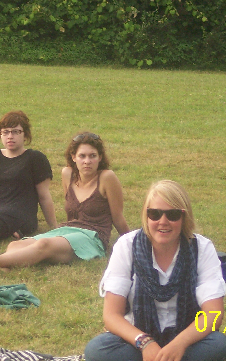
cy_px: 126
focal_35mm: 213
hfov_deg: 6.2
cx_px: 19
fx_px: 2099
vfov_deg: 9.8
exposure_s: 1/125
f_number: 4.8
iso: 140
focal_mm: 21.3
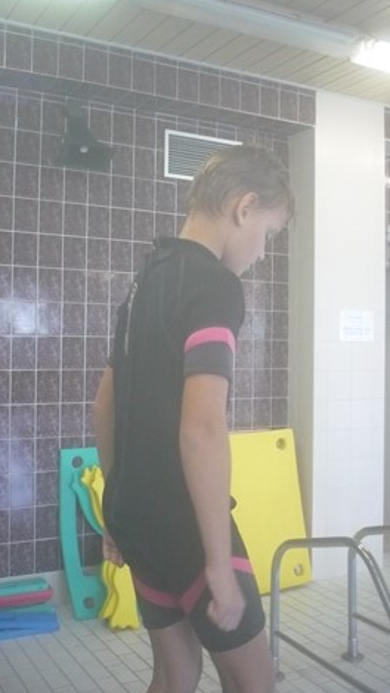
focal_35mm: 39
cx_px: 226
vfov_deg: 51.6
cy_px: 352
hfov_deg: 30.4
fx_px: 717
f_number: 2.8
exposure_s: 1/60
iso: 400
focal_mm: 5.8
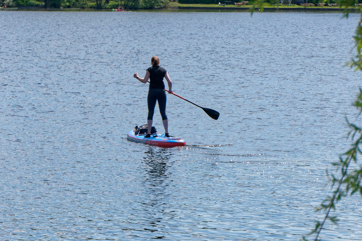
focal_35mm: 298
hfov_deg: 6.9
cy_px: 52
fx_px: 2997
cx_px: 115
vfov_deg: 4.6
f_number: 6.3
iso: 125
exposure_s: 1/800
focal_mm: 68.4
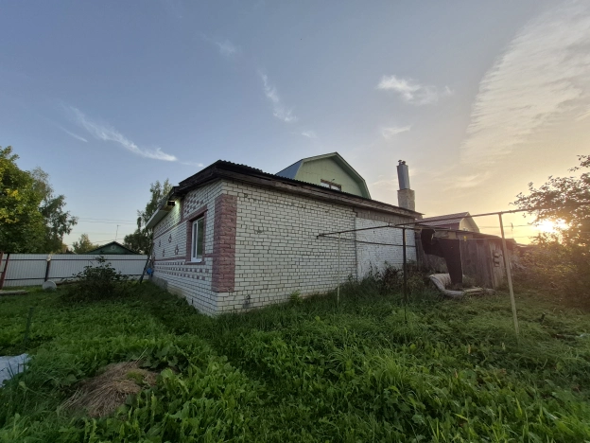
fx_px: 222
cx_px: 295
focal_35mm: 13
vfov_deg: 89.9
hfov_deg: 106.2
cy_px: 222
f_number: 2.2
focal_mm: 1.74
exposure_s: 1/1160
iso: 50
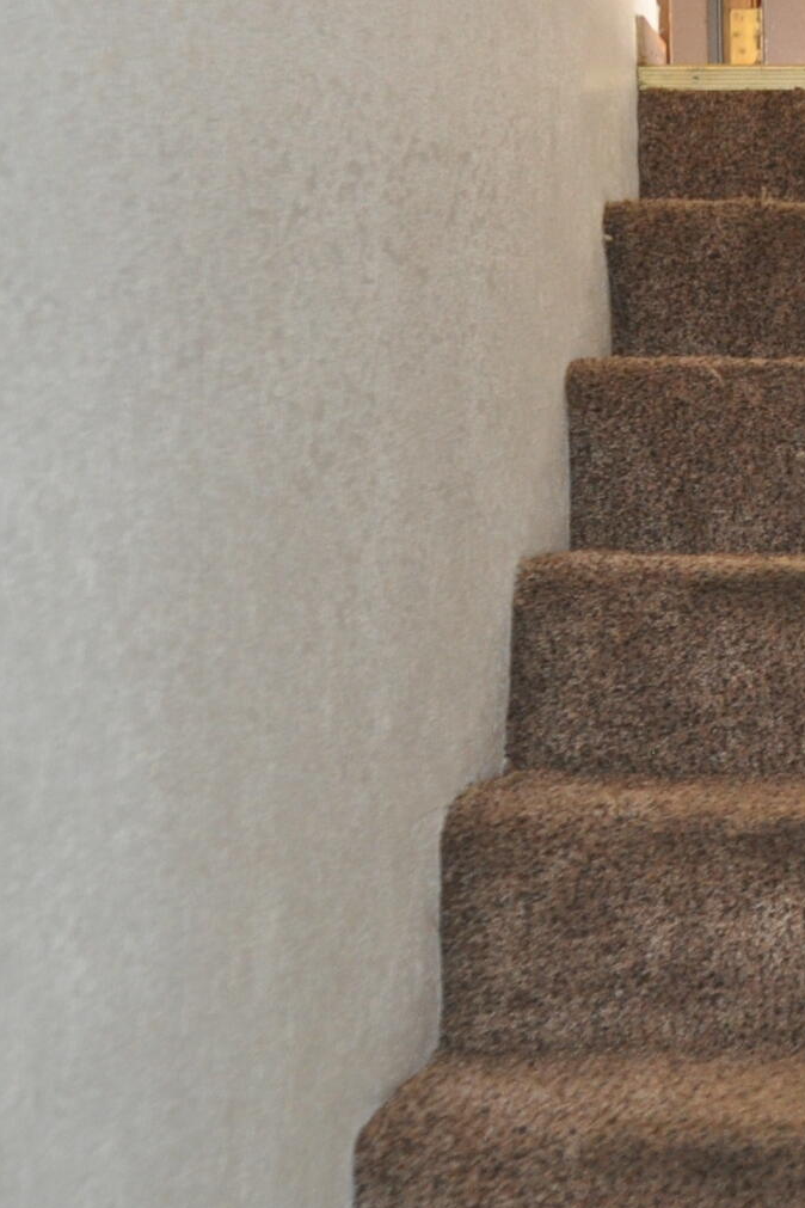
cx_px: 1139
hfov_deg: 15.9
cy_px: 634
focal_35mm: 80
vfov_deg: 25.4
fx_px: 2683
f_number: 3.5
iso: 800
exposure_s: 1/60
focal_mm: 18
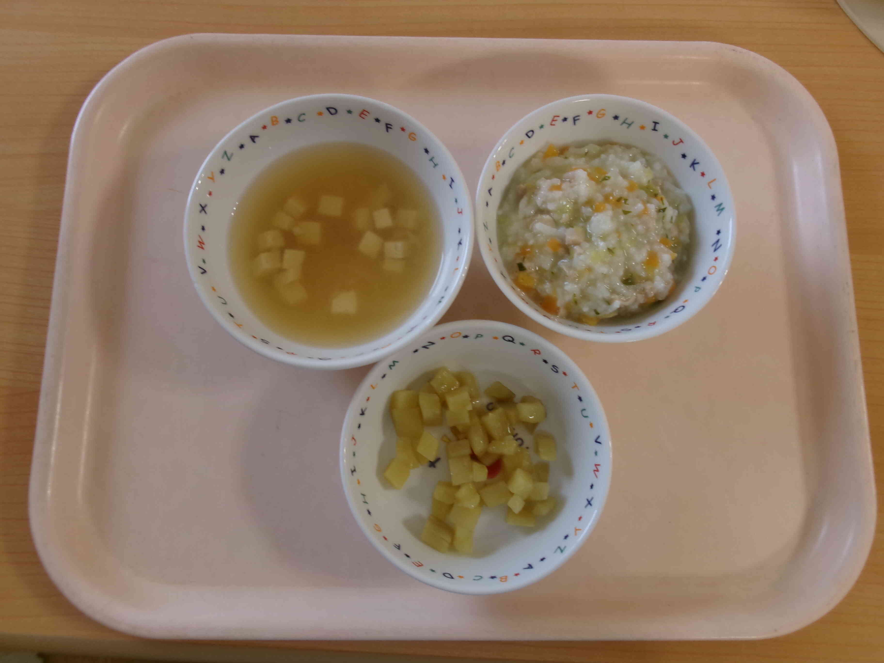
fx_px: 715
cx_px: 442
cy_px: 332
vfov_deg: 49.7
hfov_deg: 63.4
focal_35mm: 28
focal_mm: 5.1
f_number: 3.9
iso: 128
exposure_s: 1/34
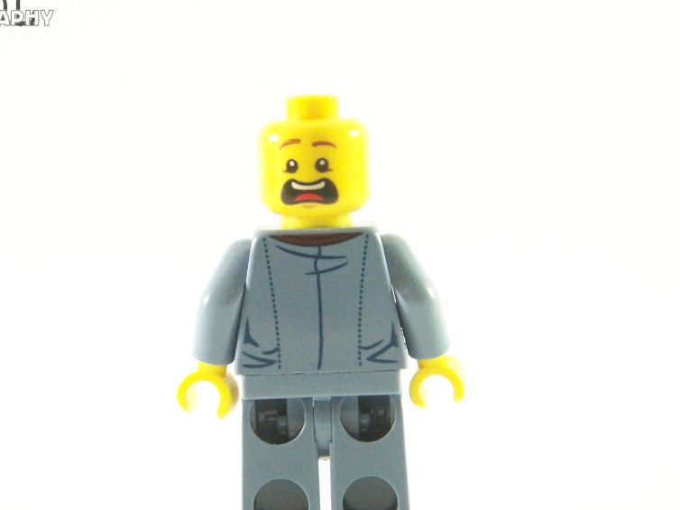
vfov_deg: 9.3
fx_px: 3122
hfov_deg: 12.4
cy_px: 317
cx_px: 332
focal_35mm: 159
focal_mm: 19.4
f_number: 3.2
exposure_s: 1/60
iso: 400
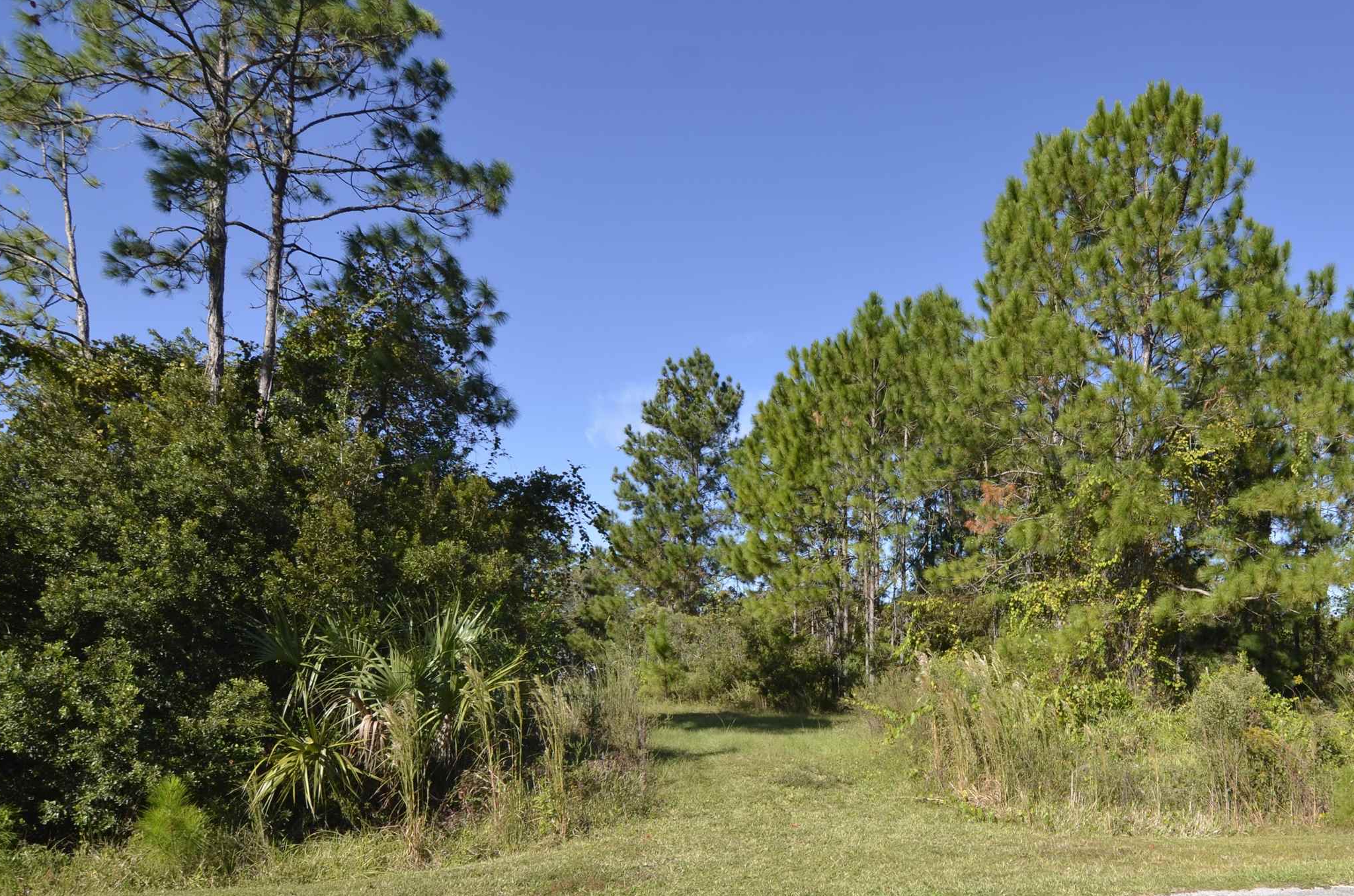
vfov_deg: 50.0
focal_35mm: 25
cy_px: 639
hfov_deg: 68.3
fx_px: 929
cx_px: 985
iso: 100
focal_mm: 11
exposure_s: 1/250
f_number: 7.1
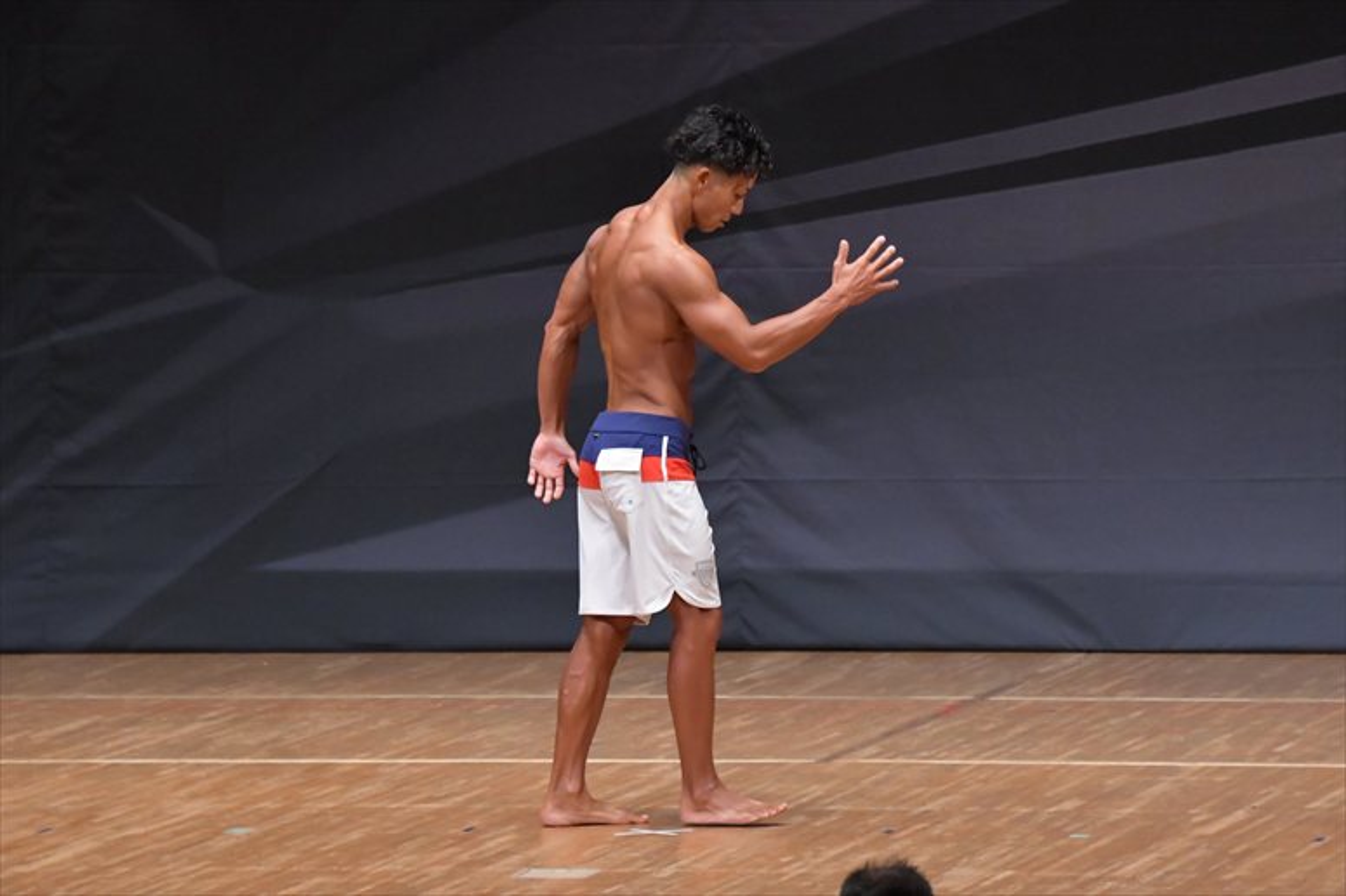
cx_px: 673
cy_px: 448
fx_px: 10651
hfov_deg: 7.2
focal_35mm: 285
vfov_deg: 4.8
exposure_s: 1/400
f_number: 5.6
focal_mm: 190
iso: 6400
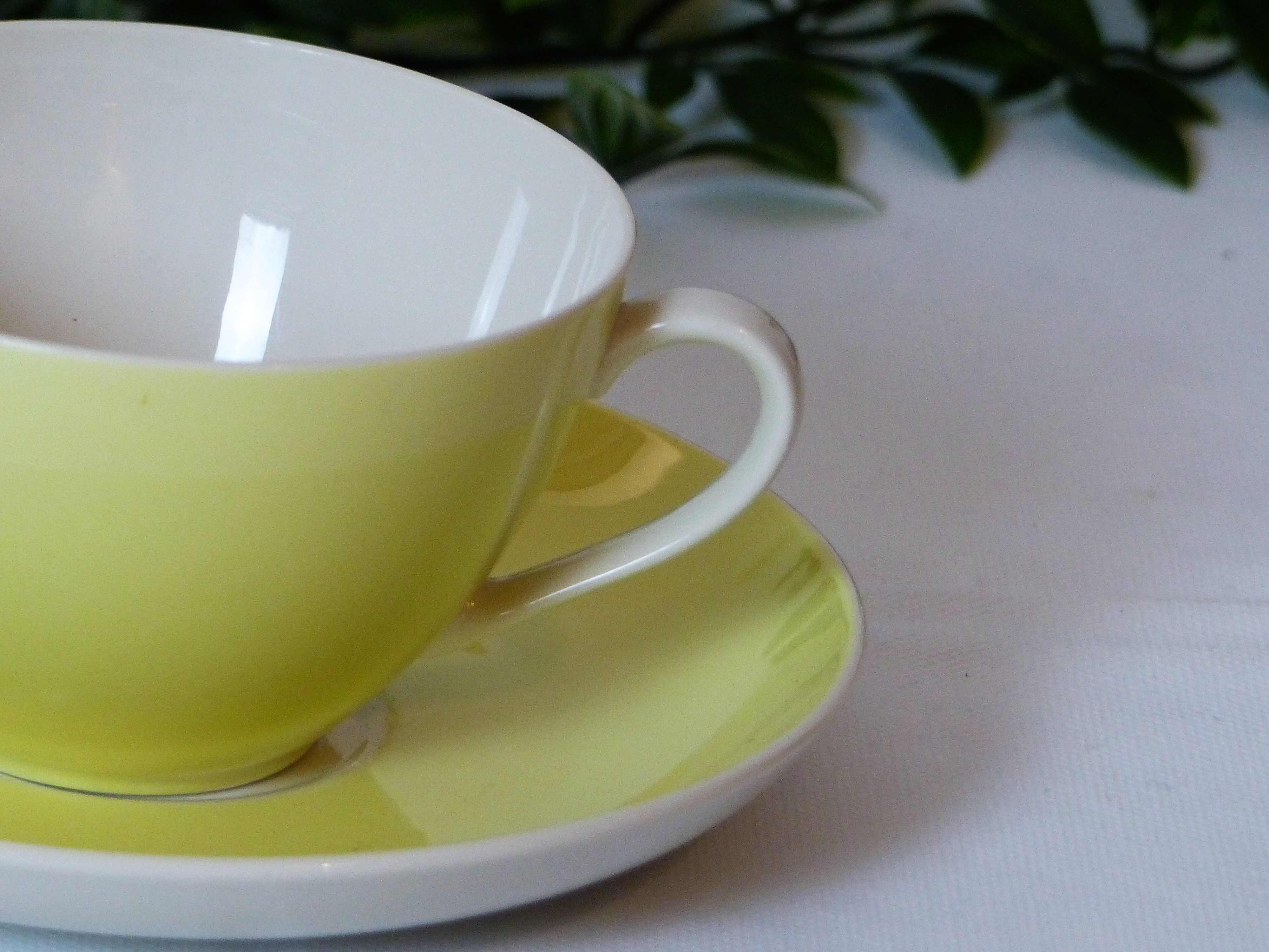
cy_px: 476
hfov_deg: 6.5
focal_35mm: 307
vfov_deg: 4.8
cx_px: 634
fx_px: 11254
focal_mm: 50.2
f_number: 2.8
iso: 400
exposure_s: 1/80
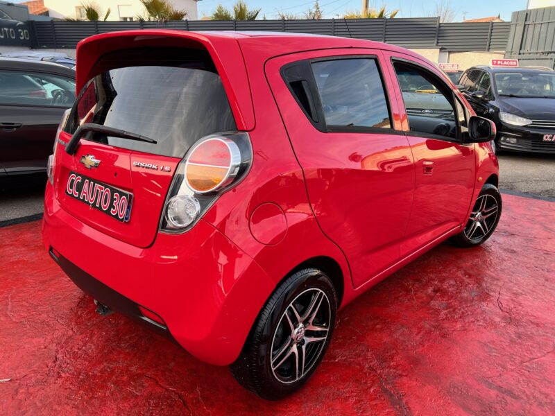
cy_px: 208
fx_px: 417
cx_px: 278
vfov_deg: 53.1
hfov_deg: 67.3
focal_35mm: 26
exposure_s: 1/359
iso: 50
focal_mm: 5.7
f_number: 1.5
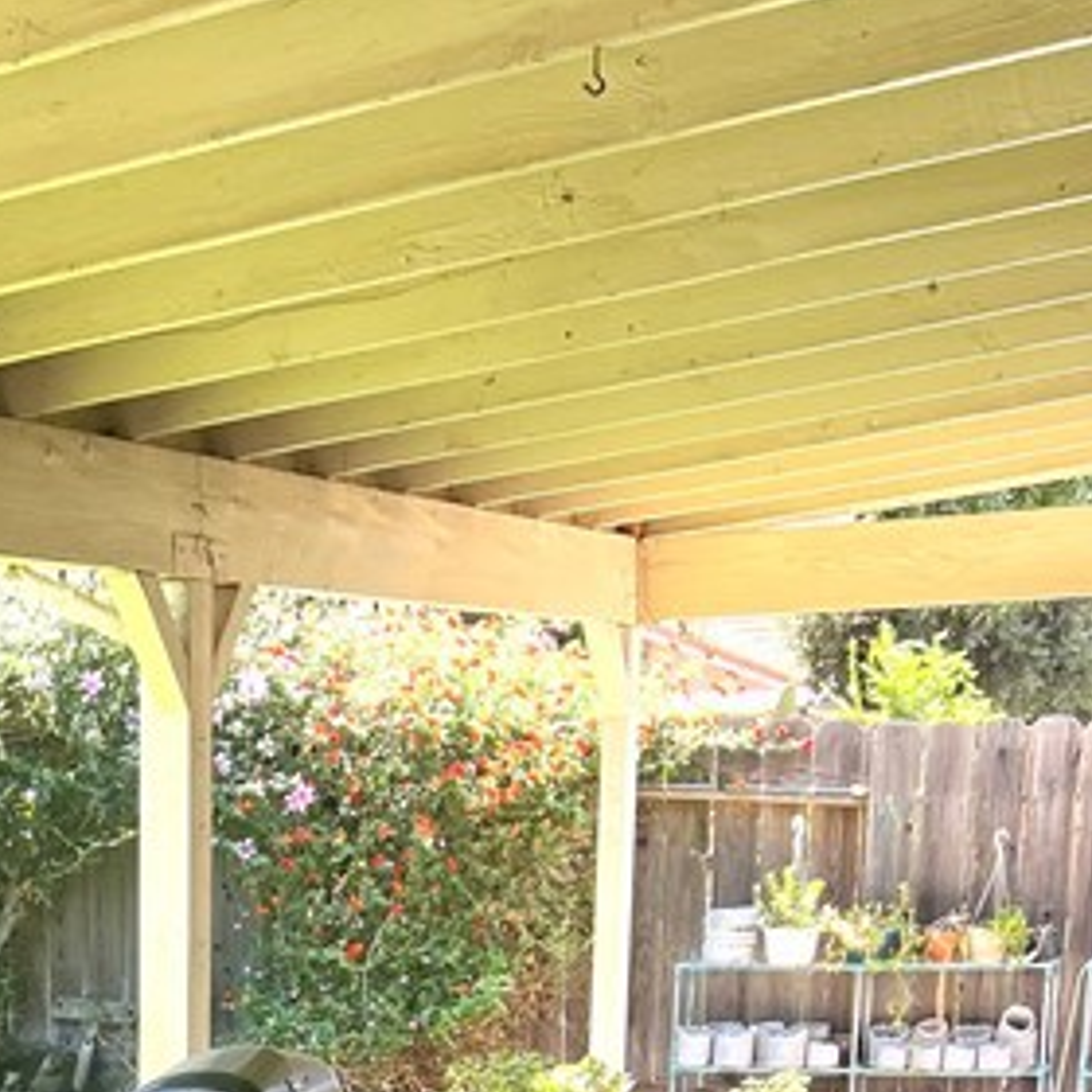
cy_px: 1599
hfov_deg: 19.6
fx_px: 2998
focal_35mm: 84
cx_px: -152
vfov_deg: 18.5
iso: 40
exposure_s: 1/279
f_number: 1.5
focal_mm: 5.7
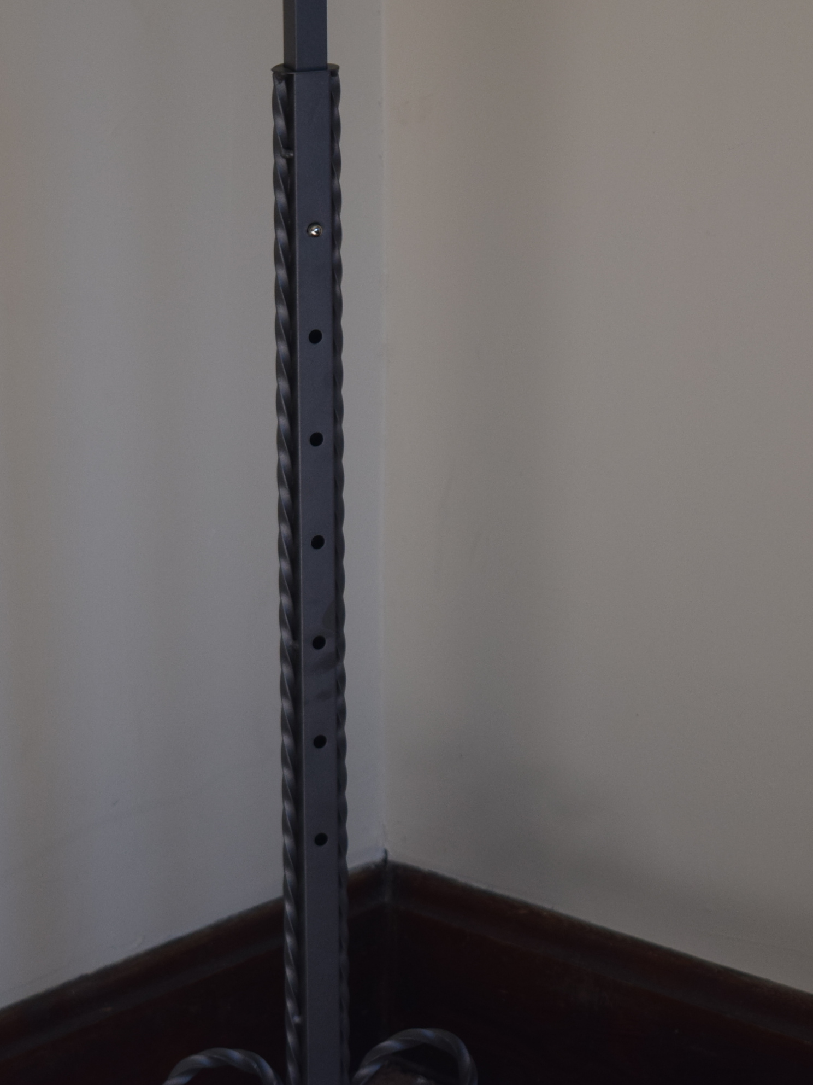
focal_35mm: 120
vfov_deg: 16.5
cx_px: 254
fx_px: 3749
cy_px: 540
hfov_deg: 12.4
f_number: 5.6
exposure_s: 1/200
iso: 800
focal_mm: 55
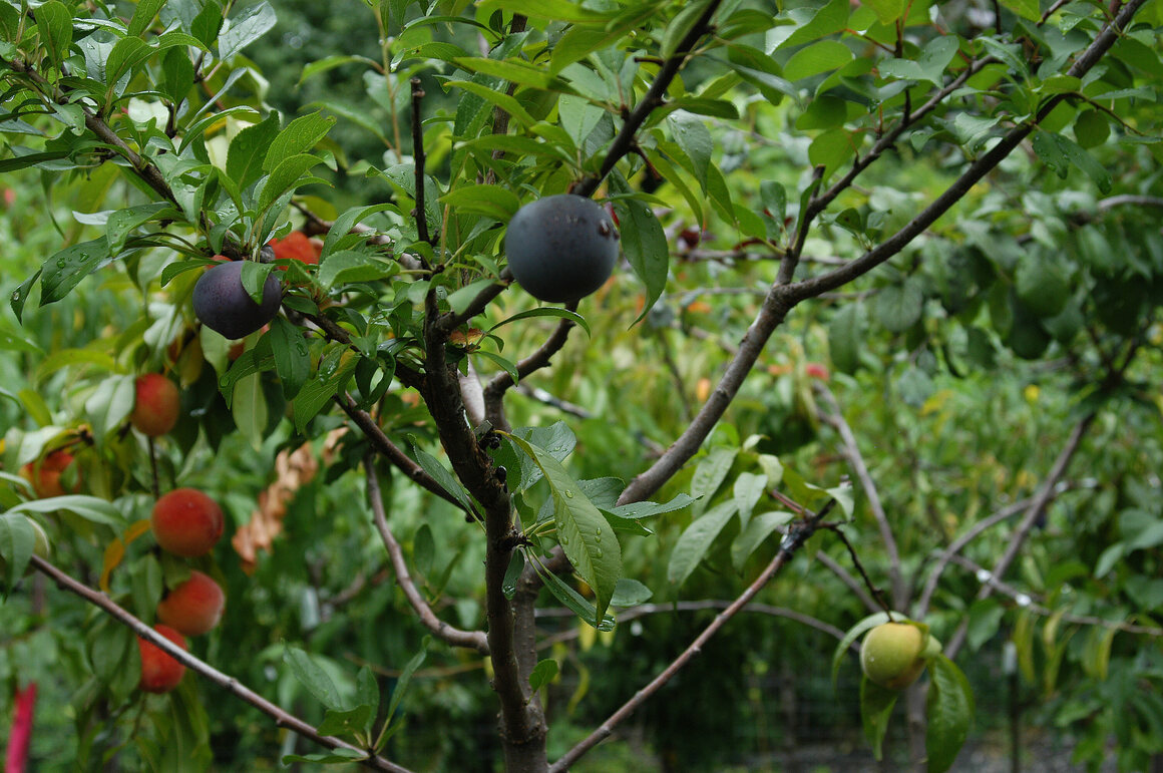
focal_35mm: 60
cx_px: 582
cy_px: 386
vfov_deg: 22.6
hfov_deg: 33.4
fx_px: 1936
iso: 200
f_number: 5.6
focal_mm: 40
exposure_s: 1/125
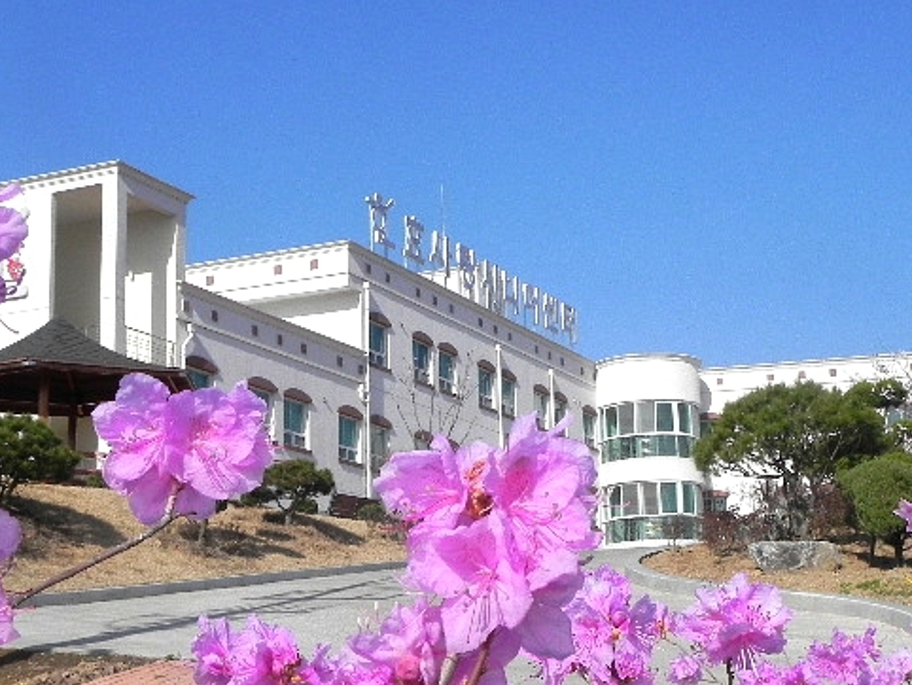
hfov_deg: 28.0
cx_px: 581
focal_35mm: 69
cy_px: 375
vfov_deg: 21.3
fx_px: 1819
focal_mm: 9.2
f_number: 8
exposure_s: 1/688
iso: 160
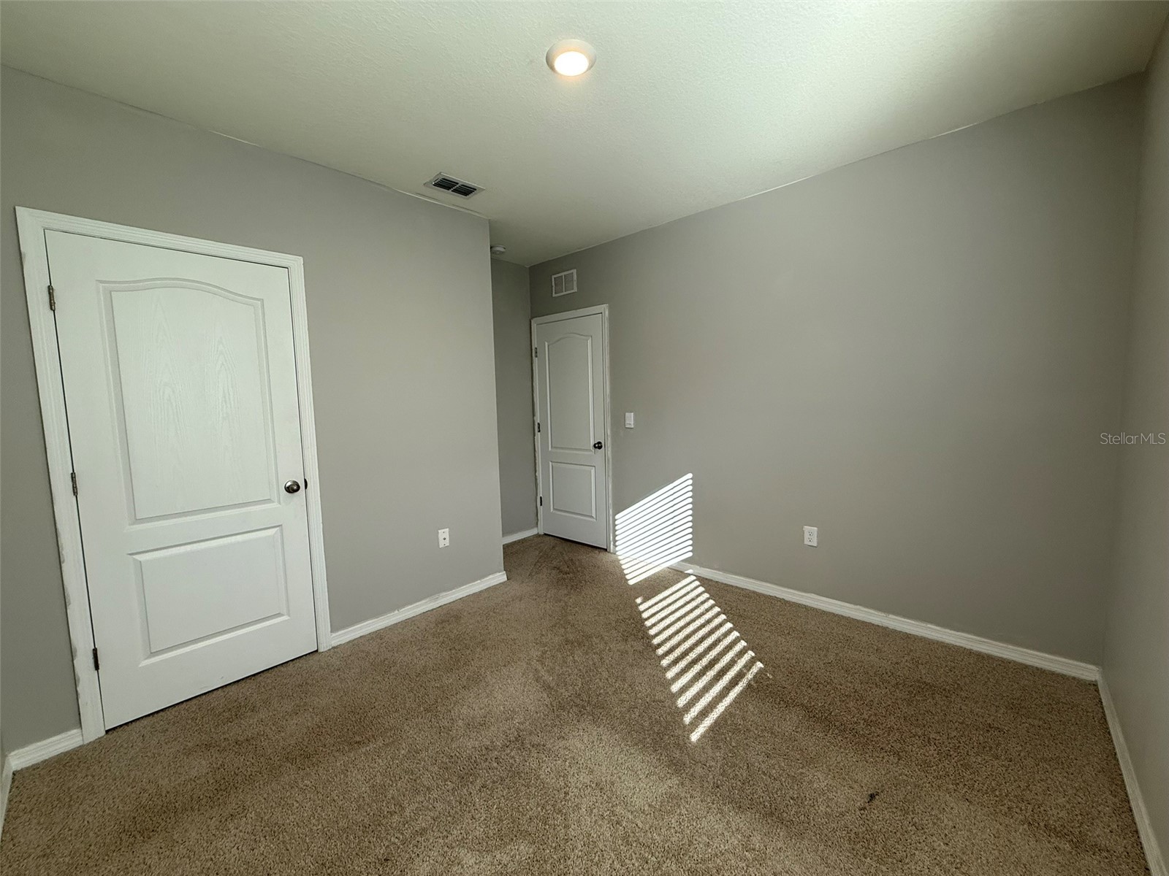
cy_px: 438
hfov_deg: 102.1
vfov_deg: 85.7
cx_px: 584
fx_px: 473
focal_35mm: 14
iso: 100
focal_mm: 2.22
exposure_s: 1/120
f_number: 2.2
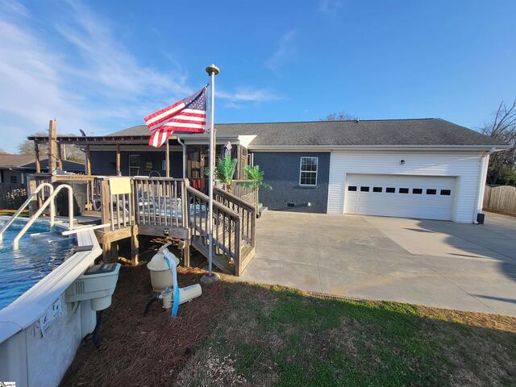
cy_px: 194
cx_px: 258
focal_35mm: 13
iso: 32
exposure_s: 1/542
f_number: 2.2
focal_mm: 1.74
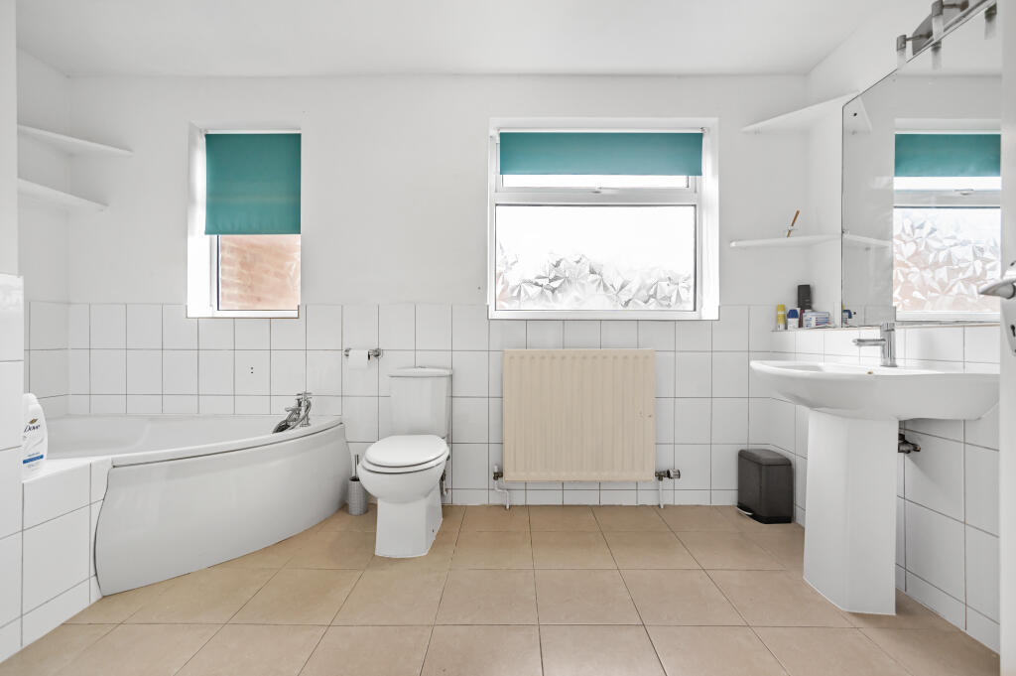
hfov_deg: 100.4
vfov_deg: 77.2
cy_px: 338
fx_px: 423
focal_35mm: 15
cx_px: 508
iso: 400
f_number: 6.3
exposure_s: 1/200
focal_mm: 15
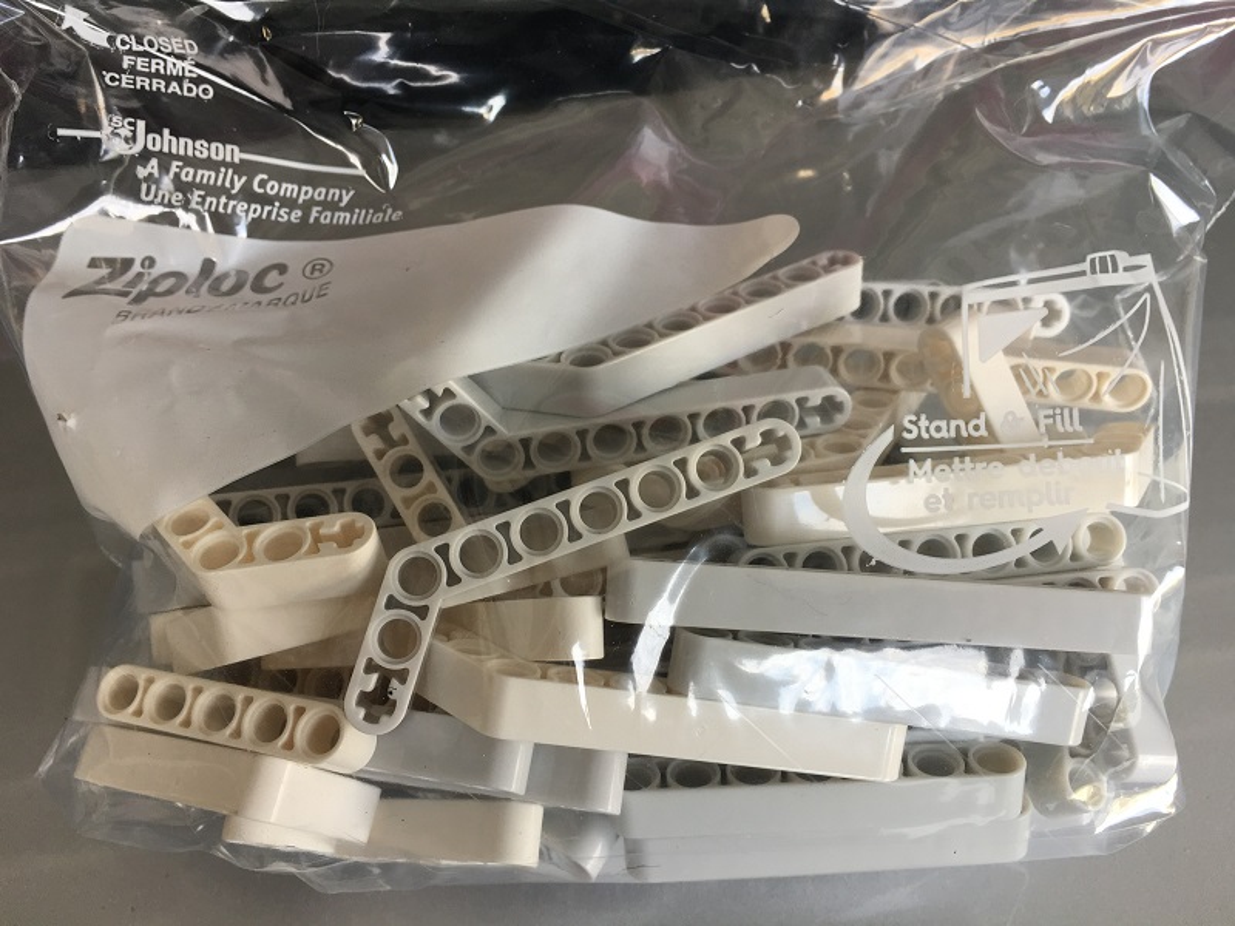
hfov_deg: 61.7
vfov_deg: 48.2
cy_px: 463
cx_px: 618
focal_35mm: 29
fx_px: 1035
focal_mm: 4.15
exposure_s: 1/60
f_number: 2.2
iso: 25
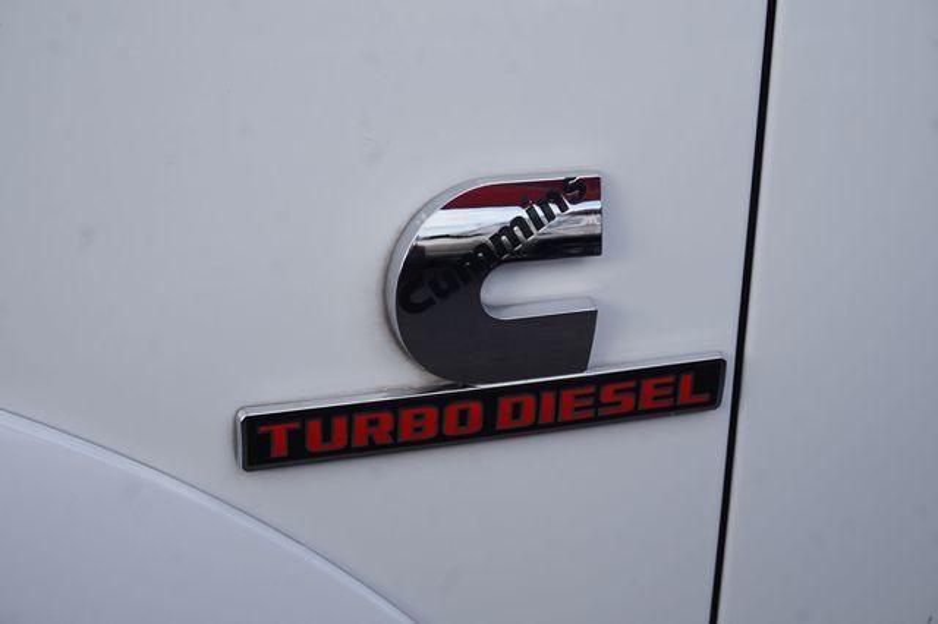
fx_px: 1328
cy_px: 312
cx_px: 469
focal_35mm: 51
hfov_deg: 38.9
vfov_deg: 26.5
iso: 100
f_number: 10
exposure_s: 1/80
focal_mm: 34
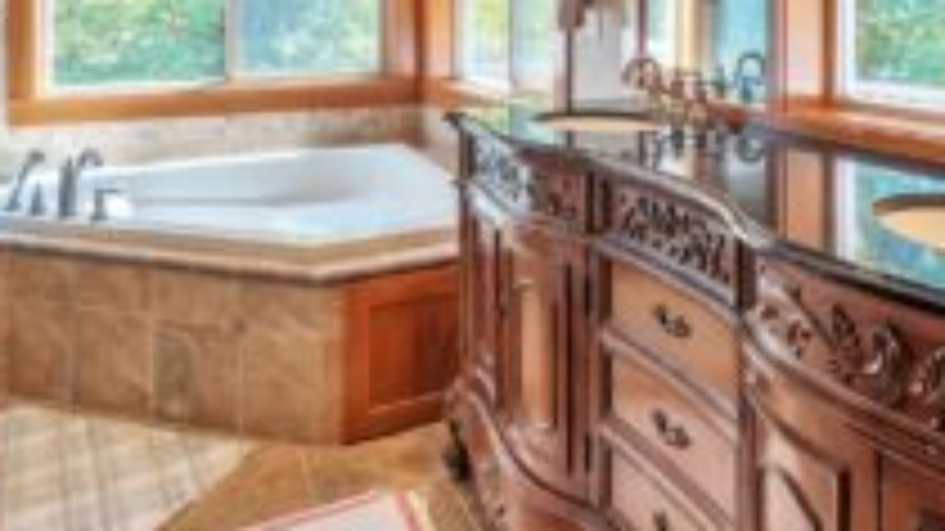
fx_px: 802
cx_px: 621
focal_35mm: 32
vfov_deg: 33.8
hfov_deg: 59.8
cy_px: 11
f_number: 8
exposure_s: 1/13
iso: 400
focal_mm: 16
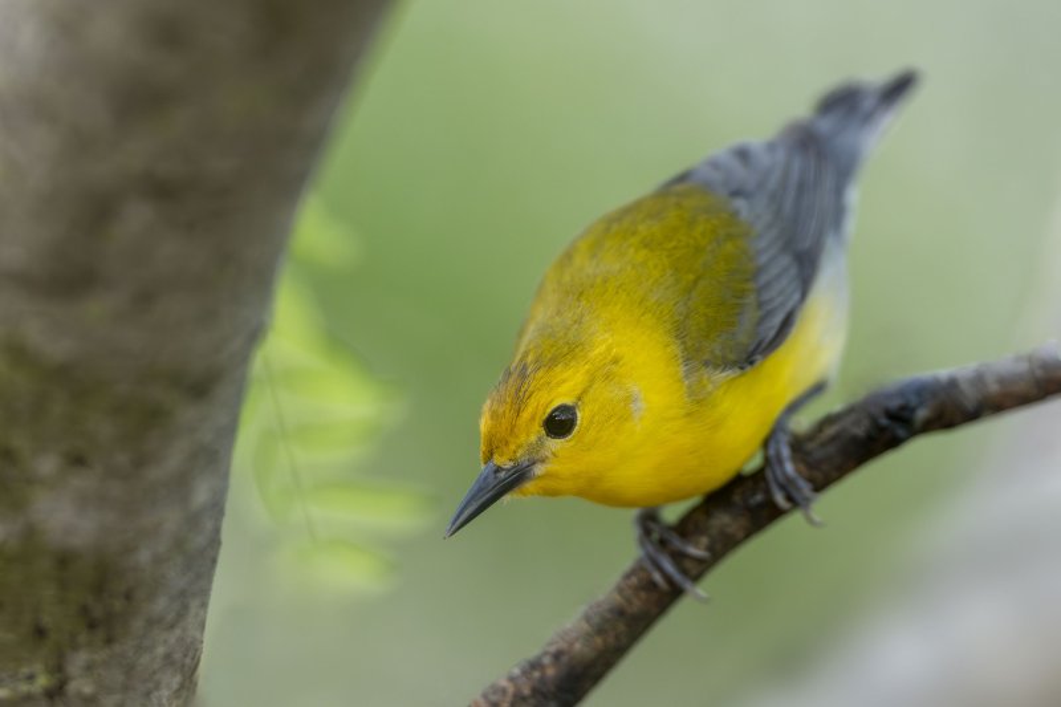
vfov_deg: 3.3
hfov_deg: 4.9
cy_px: 354
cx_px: 530
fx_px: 12375
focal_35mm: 420
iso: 1600
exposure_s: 1/1000
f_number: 4
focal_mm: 420
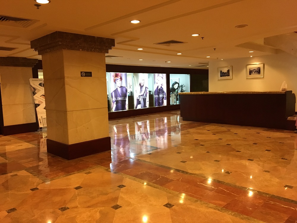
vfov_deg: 48.2
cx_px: 148
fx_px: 249
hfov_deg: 61.7
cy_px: 112
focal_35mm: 29
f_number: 2.2
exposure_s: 1/25
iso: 200
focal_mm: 4.15
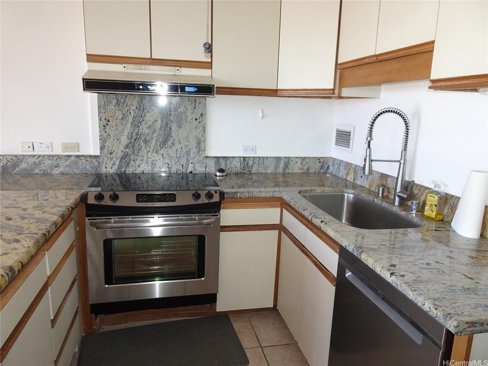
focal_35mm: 24
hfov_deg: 71.6
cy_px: 183
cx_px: 244
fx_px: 338
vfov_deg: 56.8
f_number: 3.5
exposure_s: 1/30
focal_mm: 4.25
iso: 400
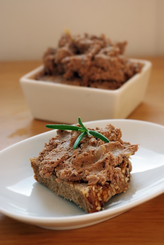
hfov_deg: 18.2
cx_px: 82
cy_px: 122
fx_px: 511
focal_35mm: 75
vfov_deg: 27.0
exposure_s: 1/45
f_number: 8
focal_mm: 50
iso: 200
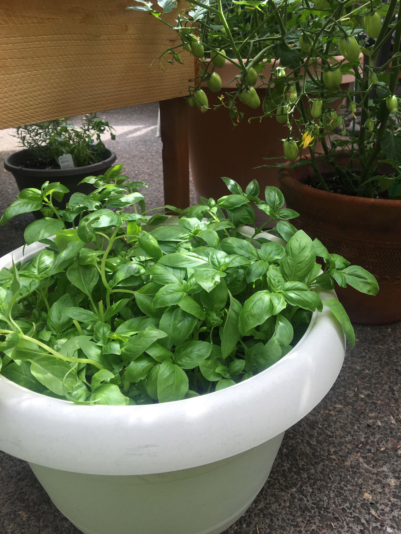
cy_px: 267
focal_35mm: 29
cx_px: 200
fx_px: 448
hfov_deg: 48.2
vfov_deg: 61.7
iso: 25
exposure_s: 1/254
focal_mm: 4.15
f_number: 2.2
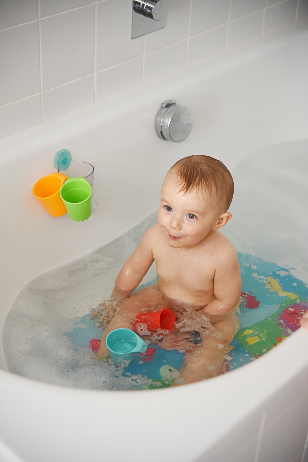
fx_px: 897
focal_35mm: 70
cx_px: 154
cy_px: 231
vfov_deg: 28.8
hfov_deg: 19.5
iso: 2500
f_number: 2.8
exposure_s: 1/400
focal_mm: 70
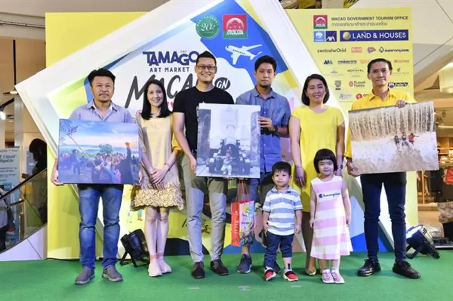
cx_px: 226
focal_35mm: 38
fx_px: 478
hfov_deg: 50.7
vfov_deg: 35.0
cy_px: 150
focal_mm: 38
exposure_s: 1/160
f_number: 8
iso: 3200
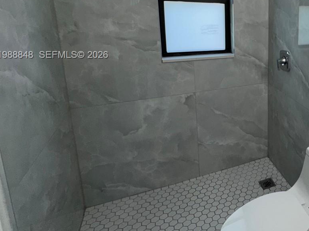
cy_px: 55
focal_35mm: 29
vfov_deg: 46.4
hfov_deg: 50.7
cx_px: 304
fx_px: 259
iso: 64
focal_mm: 2.22
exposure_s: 1/120
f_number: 2.2
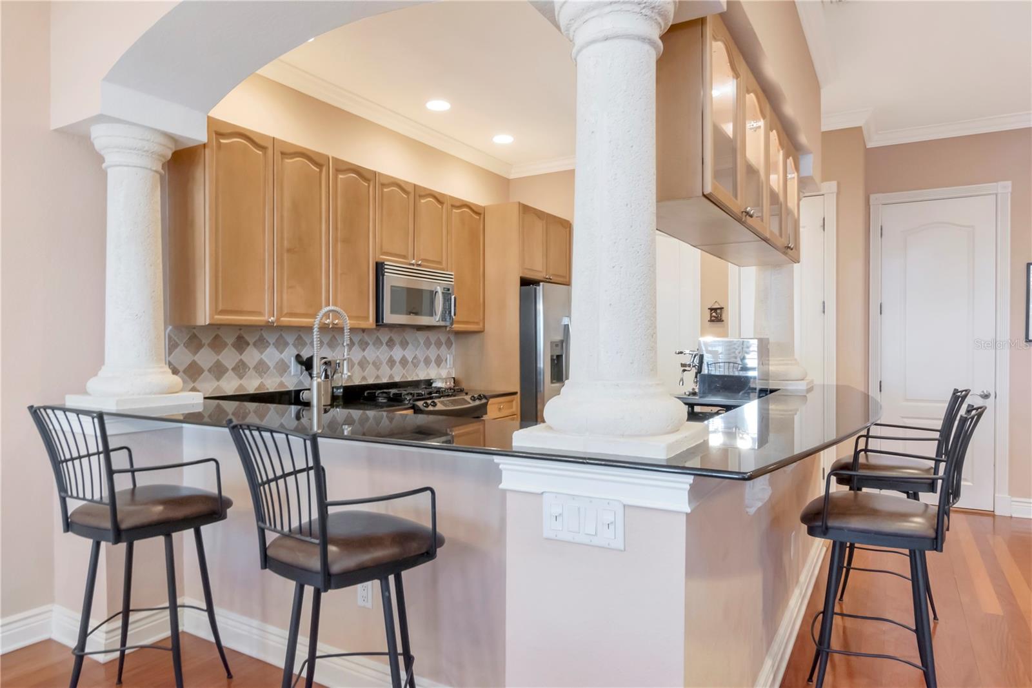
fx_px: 602
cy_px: 344
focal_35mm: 21
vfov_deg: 59.5
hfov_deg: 81.2
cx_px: 516
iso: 1250
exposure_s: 1/6
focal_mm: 14
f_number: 14
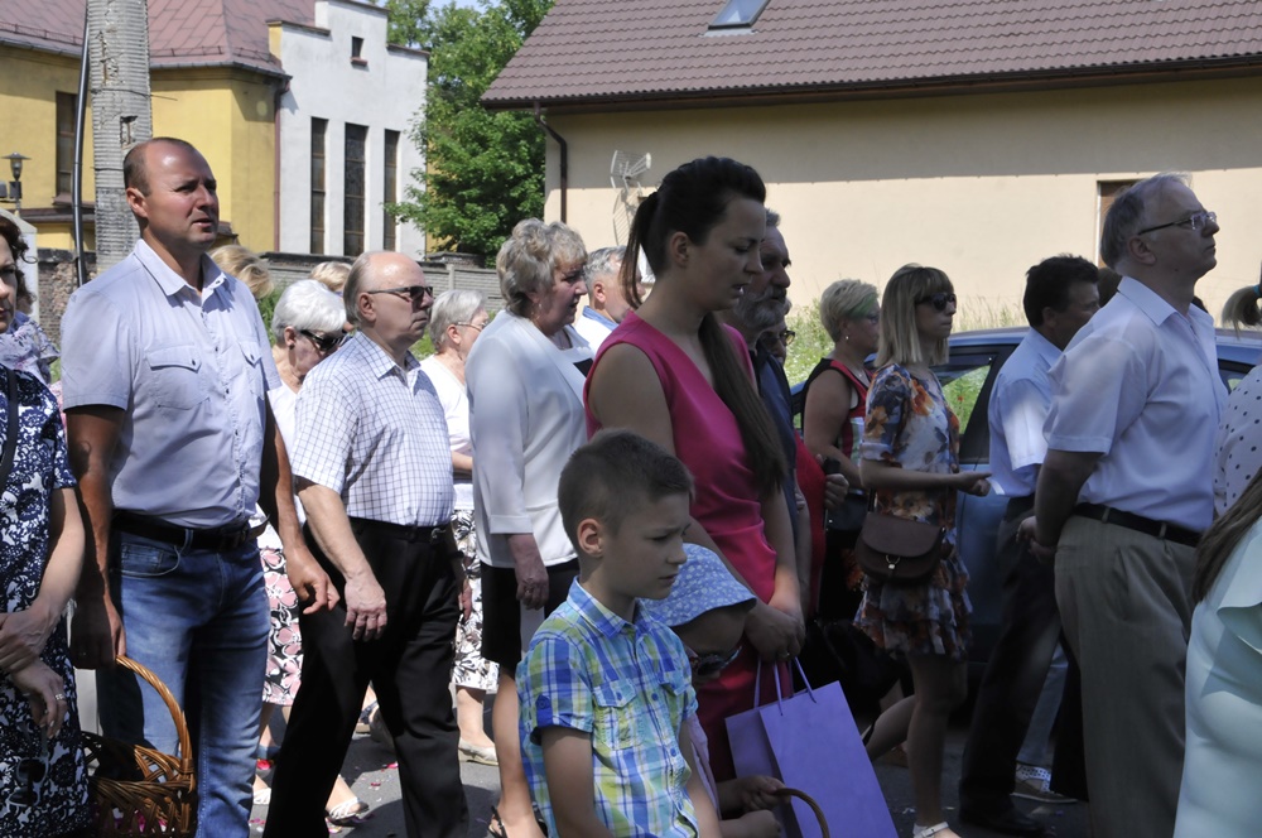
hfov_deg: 33.4
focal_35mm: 60
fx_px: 2101
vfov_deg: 22.6
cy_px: 419
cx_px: 631
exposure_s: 1/640
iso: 800
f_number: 13
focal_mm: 40
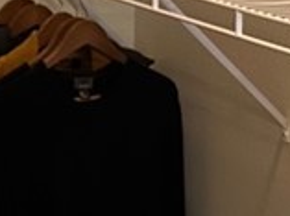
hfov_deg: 12.4
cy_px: 9
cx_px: 314
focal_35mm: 157
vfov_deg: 9.4
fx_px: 1312
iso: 640
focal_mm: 6.86
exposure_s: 1/60
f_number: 1.78
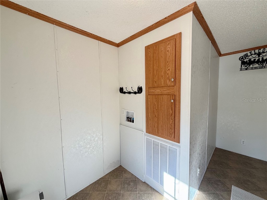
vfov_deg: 85.7
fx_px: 108
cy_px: 100
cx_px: 134
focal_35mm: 14
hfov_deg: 102.1
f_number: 2.2
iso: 50
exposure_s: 1/120
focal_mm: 2.22
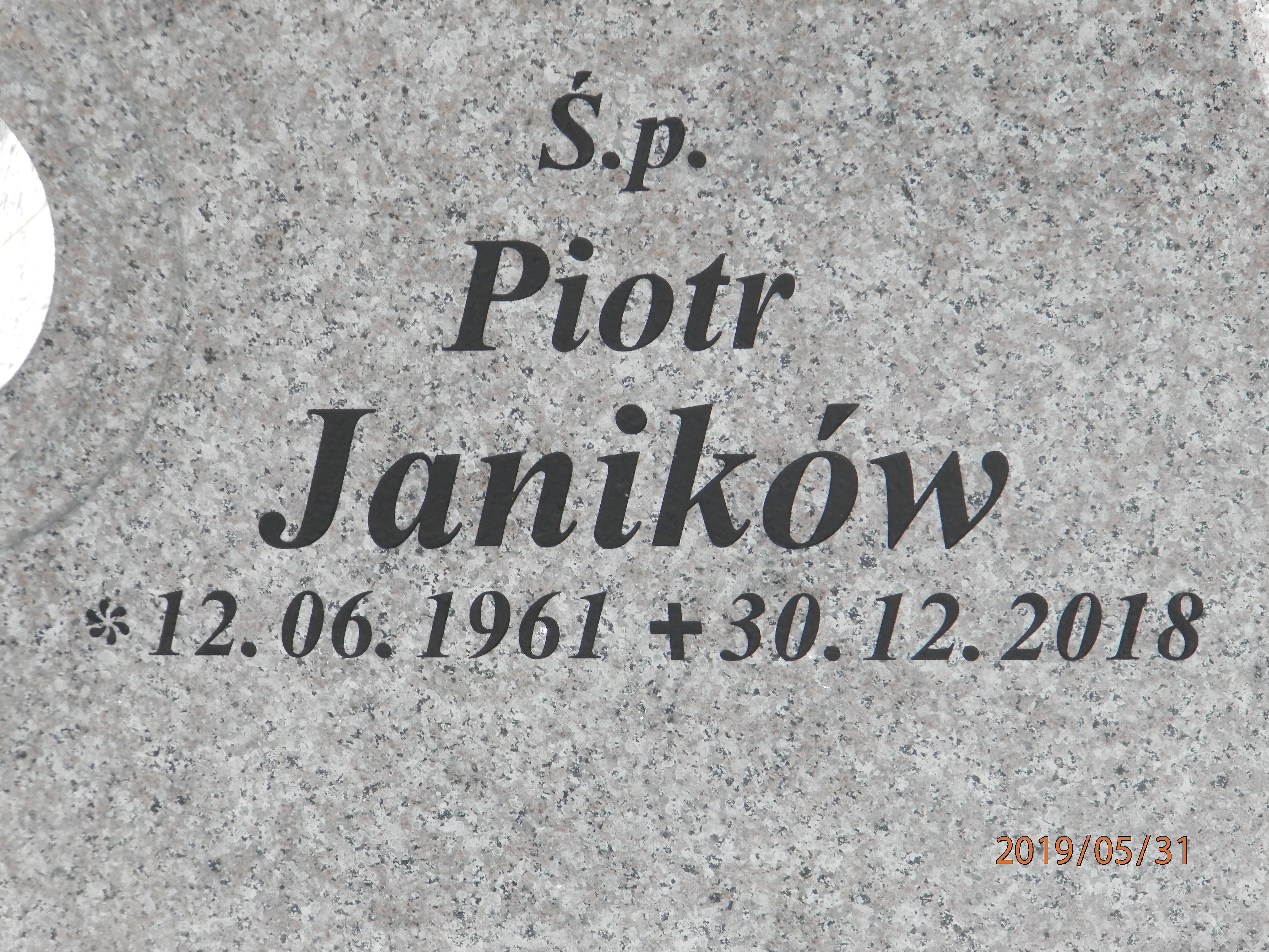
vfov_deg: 8.2
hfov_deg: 11.0
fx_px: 6599
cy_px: 476
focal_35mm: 180
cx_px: 634
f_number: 5.1
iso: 100
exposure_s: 1/200
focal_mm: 32.1
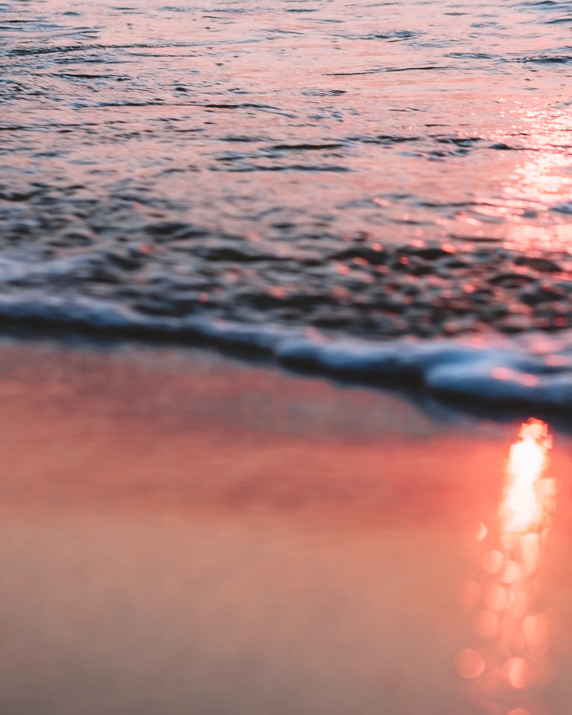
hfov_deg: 16.5
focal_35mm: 93
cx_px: 344
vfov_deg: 20.3
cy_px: 110
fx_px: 1968
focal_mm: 27
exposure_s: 1/250
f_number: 4
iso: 200
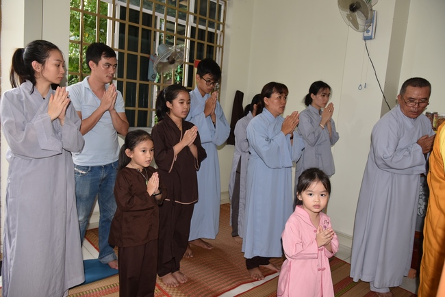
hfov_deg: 73.7
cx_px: 222
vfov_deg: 53.2
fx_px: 297
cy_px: 148
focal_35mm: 24
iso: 640
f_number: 4.5
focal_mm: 24
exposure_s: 1/60
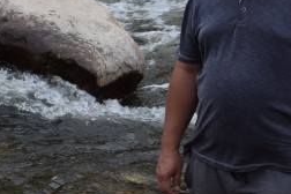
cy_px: 27
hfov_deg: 9.1
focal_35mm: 225
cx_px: 184
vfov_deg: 6.1
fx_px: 1819
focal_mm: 28
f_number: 8
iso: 220
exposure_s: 1/250
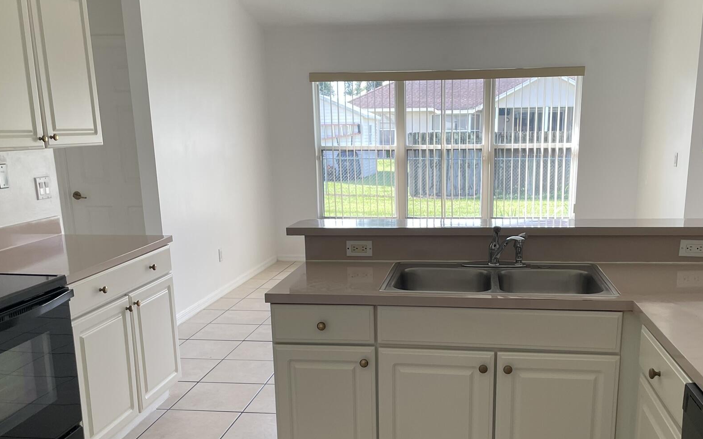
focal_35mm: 36
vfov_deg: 34.9
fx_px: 690
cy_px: 305
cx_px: 393
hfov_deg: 53.9
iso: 80
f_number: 1.6
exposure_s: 1/120
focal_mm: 4.2
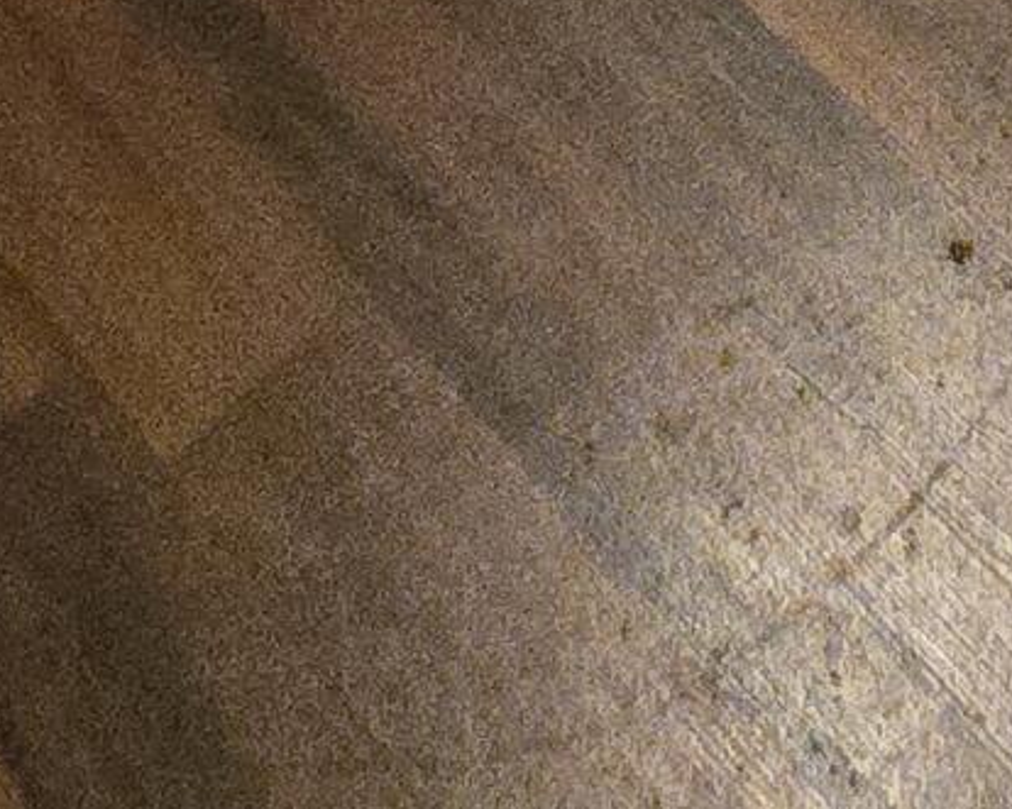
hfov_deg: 20.8
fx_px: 2755
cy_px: -1938
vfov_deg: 9.8
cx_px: 523
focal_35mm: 92
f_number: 2.2
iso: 1250
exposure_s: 1/30
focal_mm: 2.2
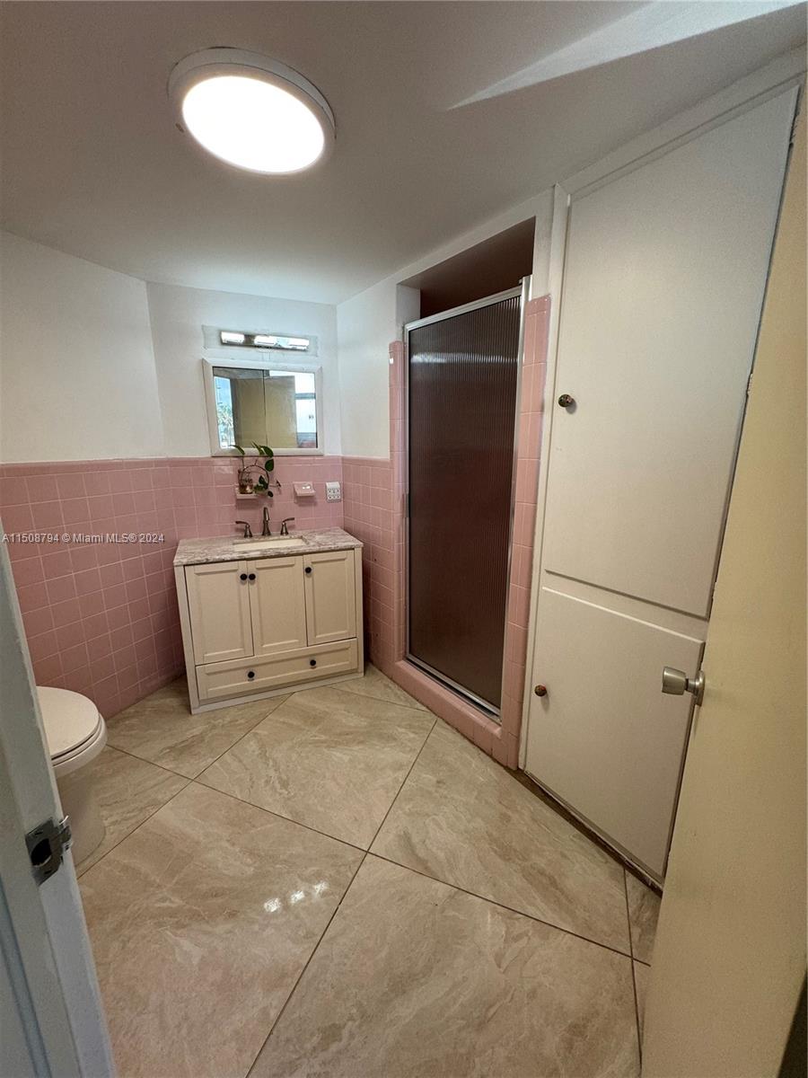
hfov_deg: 85.7
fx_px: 436
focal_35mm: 14
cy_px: 539
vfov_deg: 102.1
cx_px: 404
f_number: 2.2
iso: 125
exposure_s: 1/120
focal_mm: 2.22
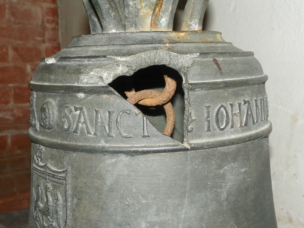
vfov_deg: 30.3
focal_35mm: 48
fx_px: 422
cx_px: 152
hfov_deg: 39.7
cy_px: 114
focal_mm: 8.5
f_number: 3.2
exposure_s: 1/40
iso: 200
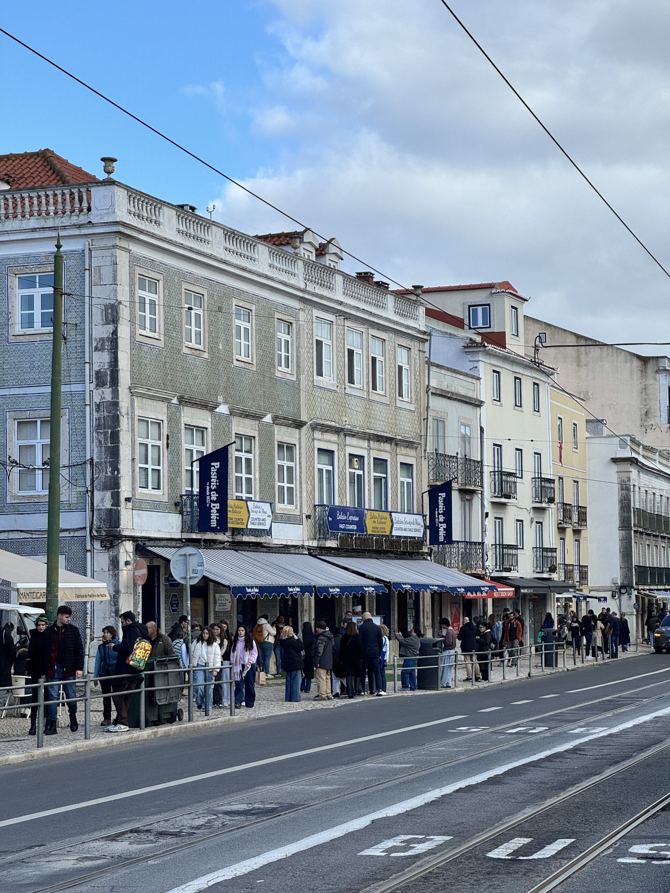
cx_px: 335
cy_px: 446
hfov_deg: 19.1
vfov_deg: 25.3
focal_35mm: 77
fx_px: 1987
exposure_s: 1/469
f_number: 2.8
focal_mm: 9
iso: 25
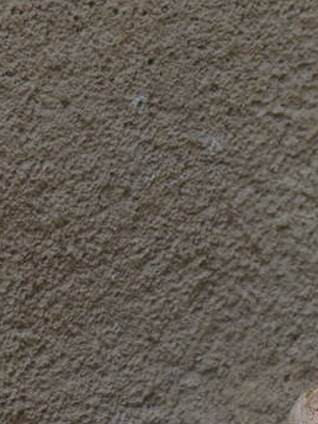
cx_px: 781
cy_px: 424
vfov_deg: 3.0
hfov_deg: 2.2
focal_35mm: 670
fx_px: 8207
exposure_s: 1/400
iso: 400
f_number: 5
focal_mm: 100
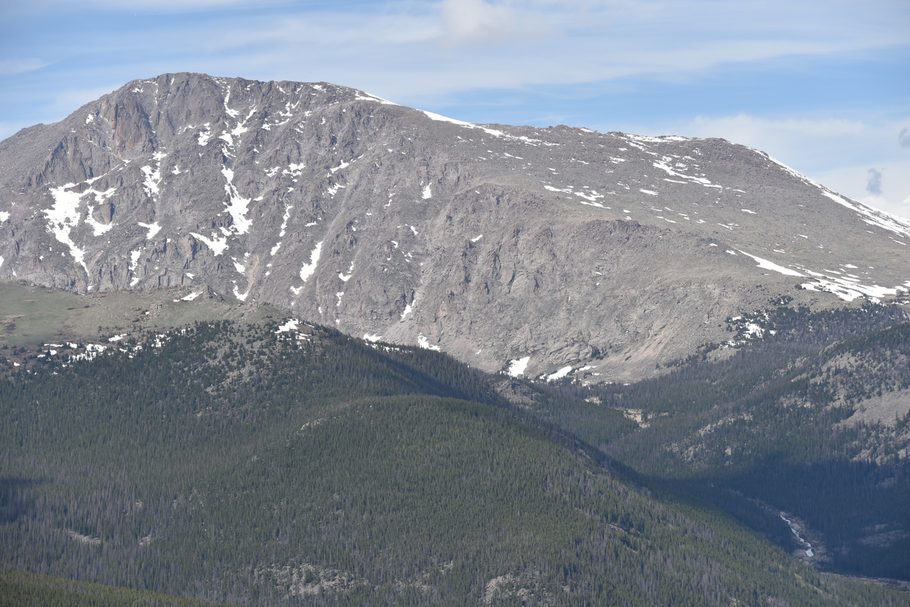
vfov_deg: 9.5
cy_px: 304
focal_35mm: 145
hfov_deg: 14.2
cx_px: 455
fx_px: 3666
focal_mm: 145
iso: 100
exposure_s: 1/320
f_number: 9
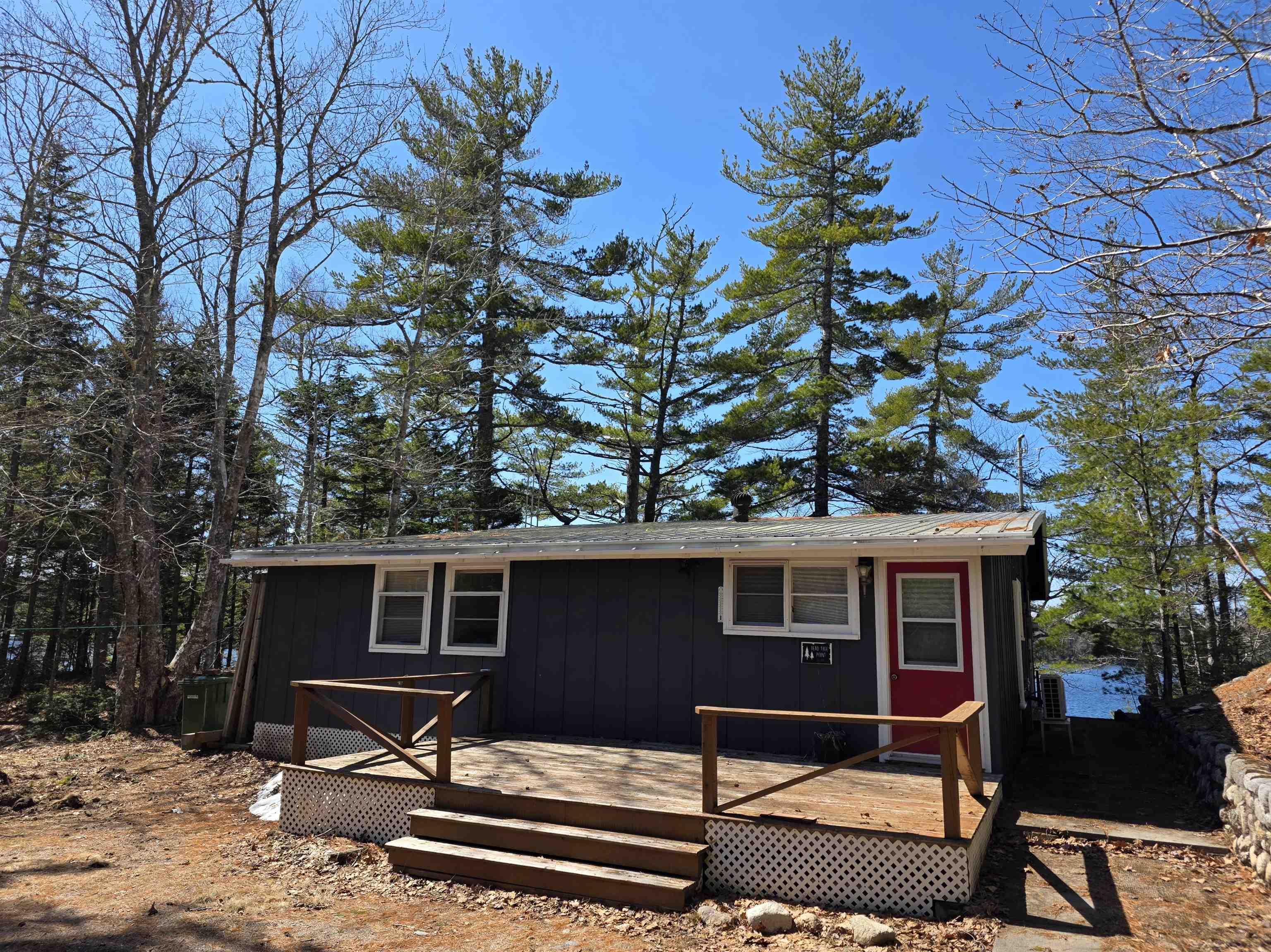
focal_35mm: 23
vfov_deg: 58.9
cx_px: 636
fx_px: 844
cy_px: 476
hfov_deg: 73.9
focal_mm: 6.3
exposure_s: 1/5000
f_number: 1.7
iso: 80
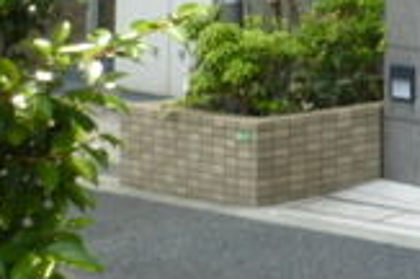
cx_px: 683
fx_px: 1118
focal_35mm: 96
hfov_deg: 18.2
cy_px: -108
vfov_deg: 13.5
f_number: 4
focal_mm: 4.5
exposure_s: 1/125
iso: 80
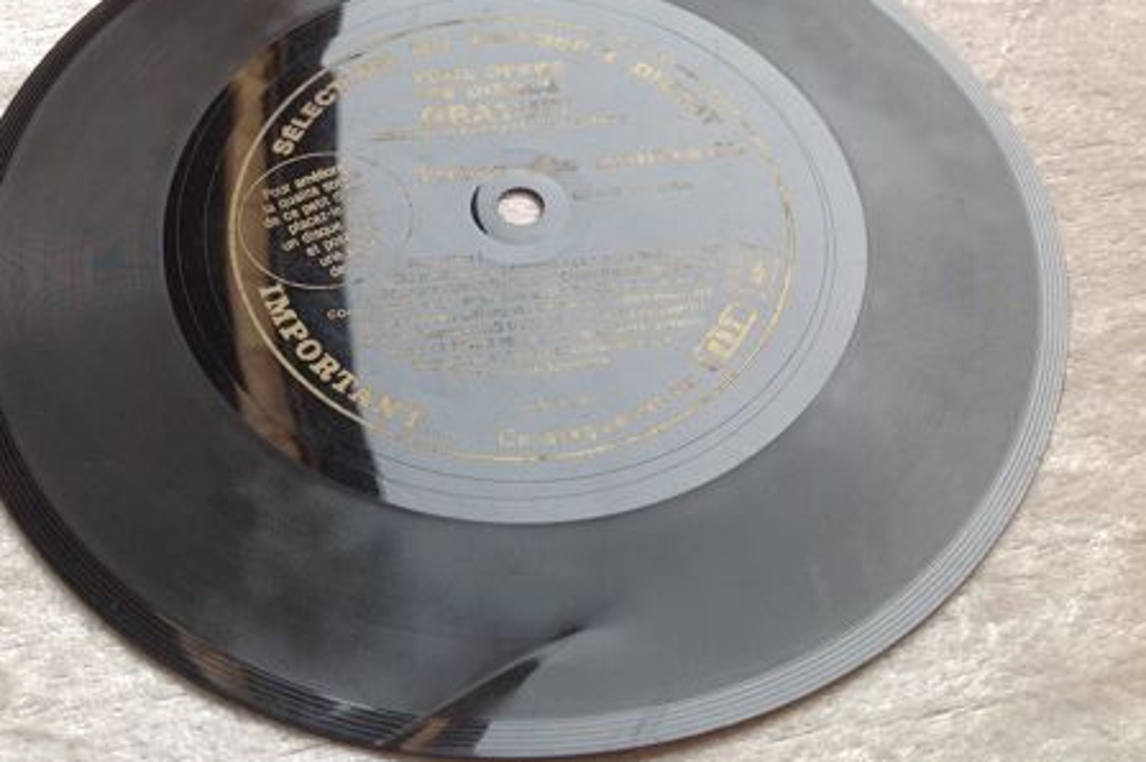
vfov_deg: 34.1
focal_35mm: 39
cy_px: 318
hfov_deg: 49.5
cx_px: 535
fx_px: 1241
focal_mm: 4.28
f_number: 2.4
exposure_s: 1/139
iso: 50
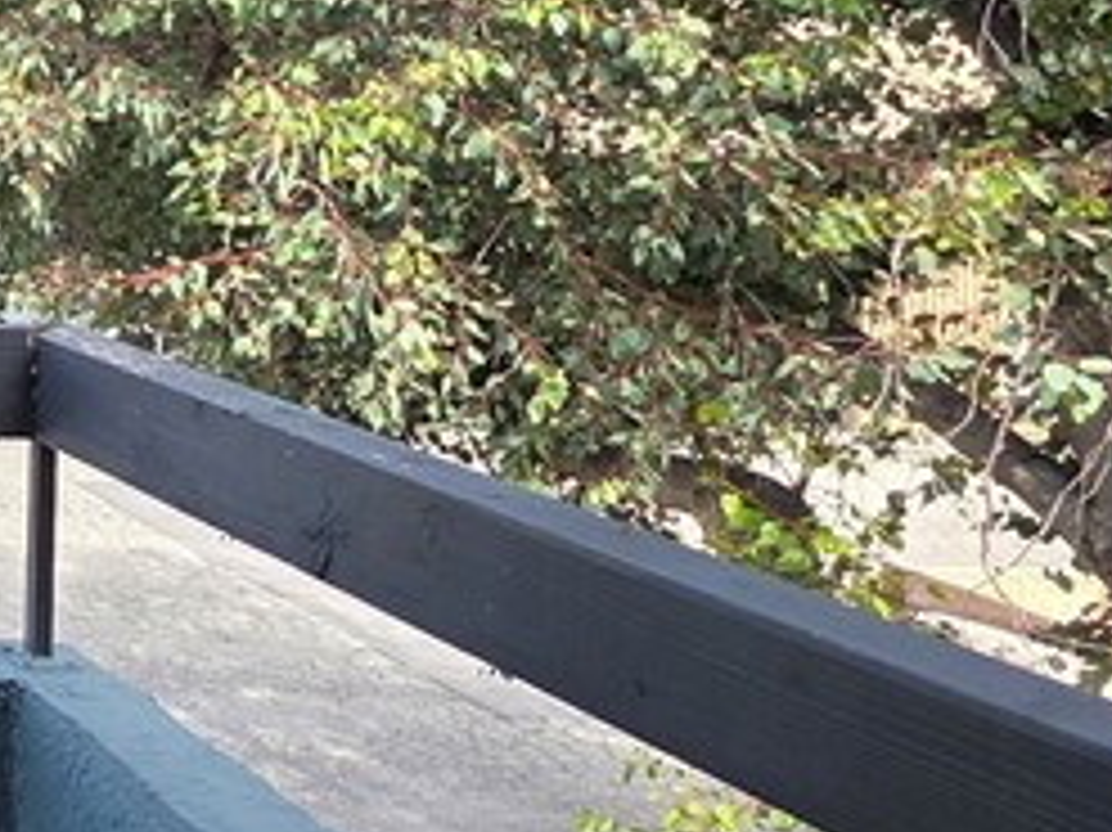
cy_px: 49
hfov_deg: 21.7
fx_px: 1734
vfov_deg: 25.9
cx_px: -909
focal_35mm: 54
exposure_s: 1/396
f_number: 1.9
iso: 40
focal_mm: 2.2
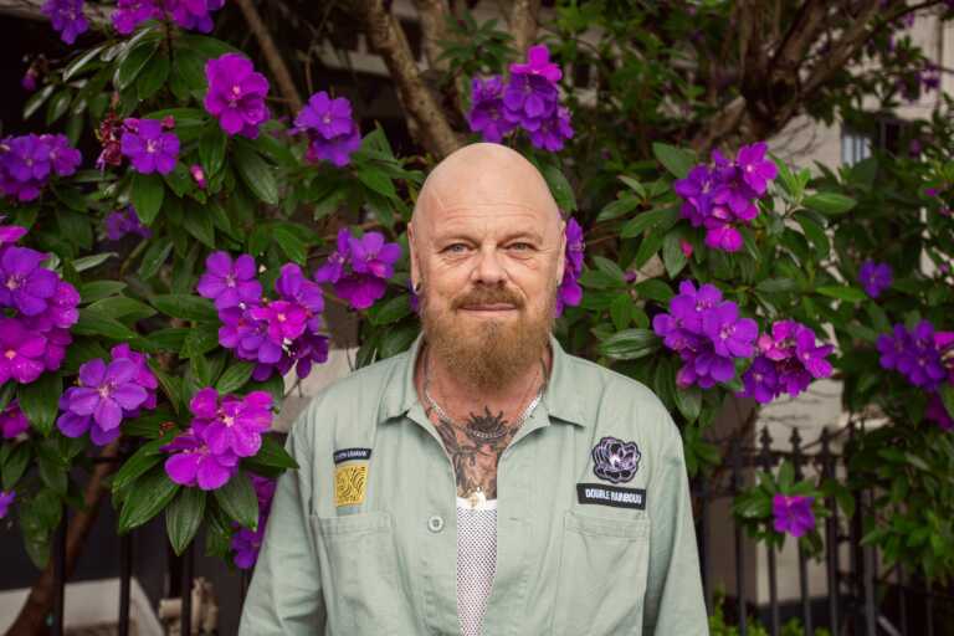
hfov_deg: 54.4
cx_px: 477
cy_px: 318
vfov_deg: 37.9
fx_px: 927
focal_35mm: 35
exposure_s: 1/160
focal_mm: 35
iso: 250
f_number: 5
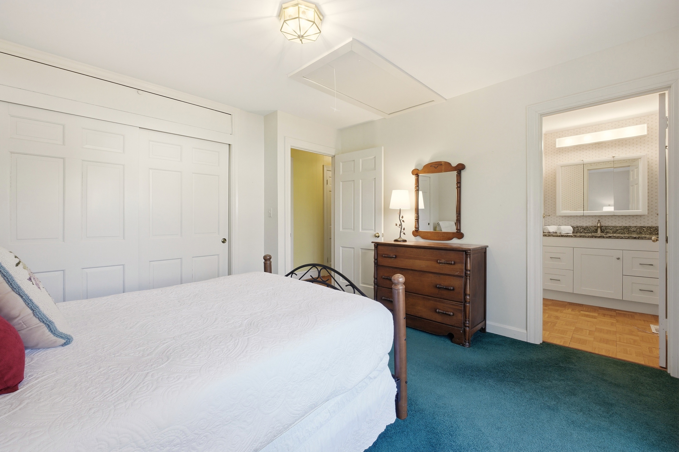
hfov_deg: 100.4
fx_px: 283
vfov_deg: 77.3
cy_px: 226
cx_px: 340
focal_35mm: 15
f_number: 8
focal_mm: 10
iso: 400
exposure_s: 1/400
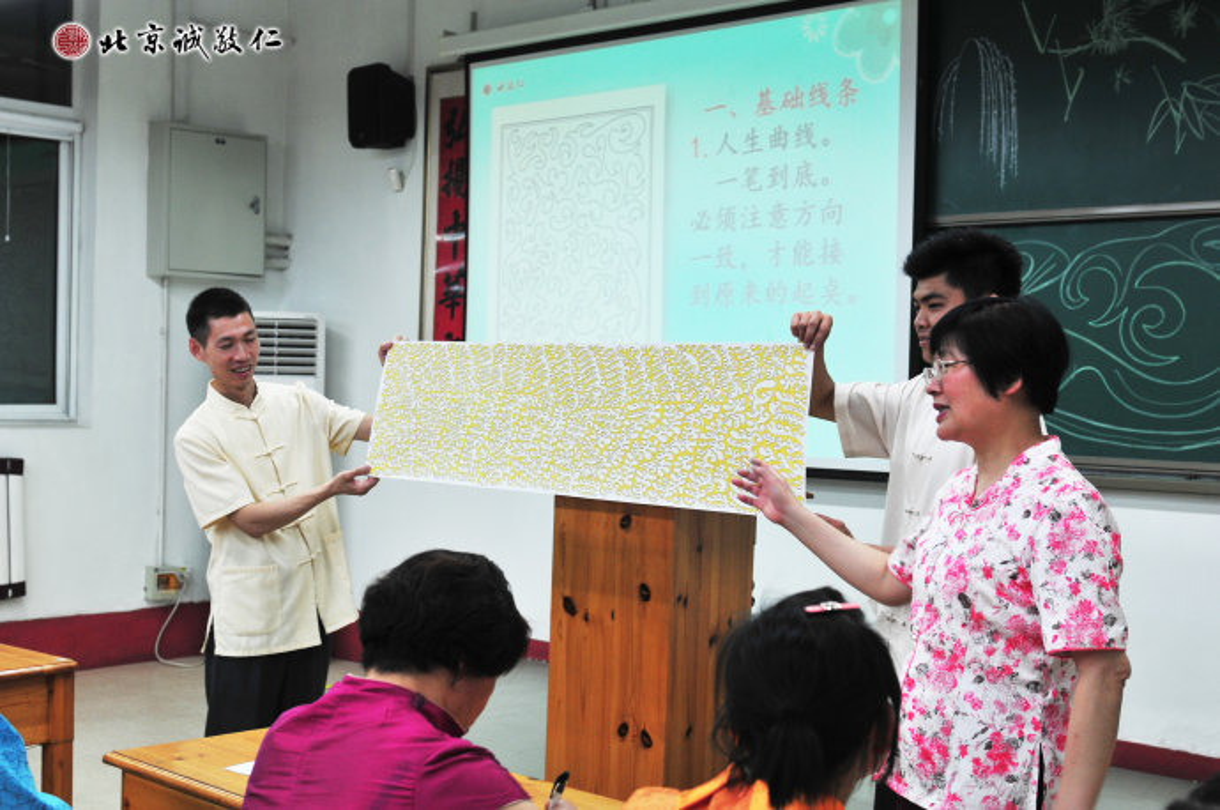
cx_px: 610
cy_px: 405
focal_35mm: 48
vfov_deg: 28.0
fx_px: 1624
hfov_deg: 41.2
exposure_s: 1/60
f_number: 4
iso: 250
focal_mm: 32
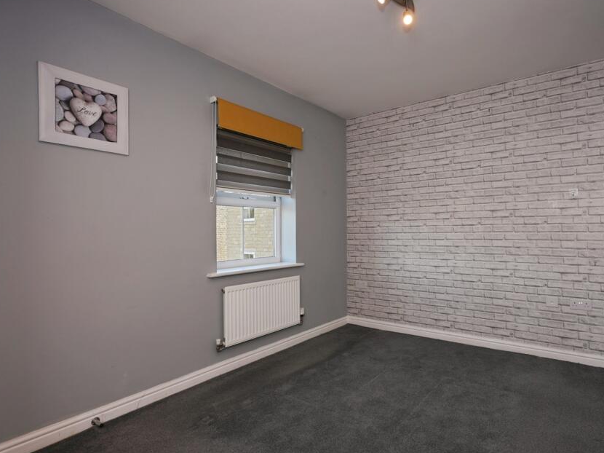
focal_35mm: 19
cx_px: 362
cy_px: 238
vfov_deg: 68.6
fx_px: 331
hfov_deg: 83.7
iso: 100
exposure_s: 1/25
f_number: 8
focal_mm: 16
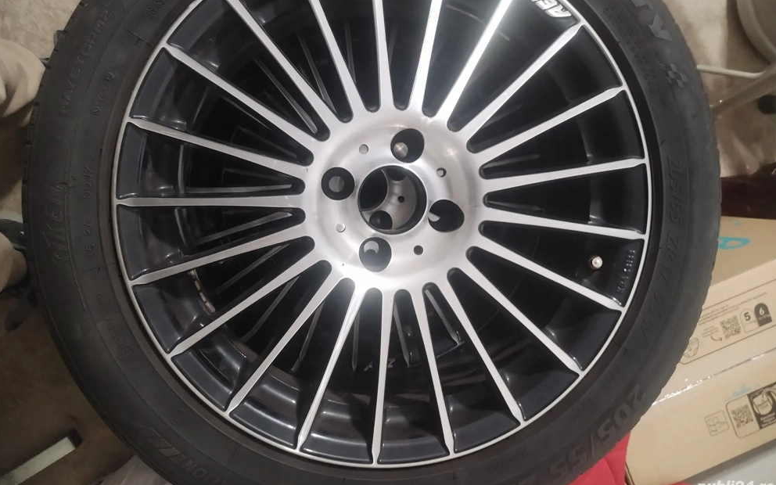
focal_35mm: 31
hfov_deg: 61.2
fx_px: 656
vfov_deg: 40.5
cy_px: 204
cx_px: 387
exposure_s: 1/25
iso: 700
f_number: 1.8
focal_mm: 4.75
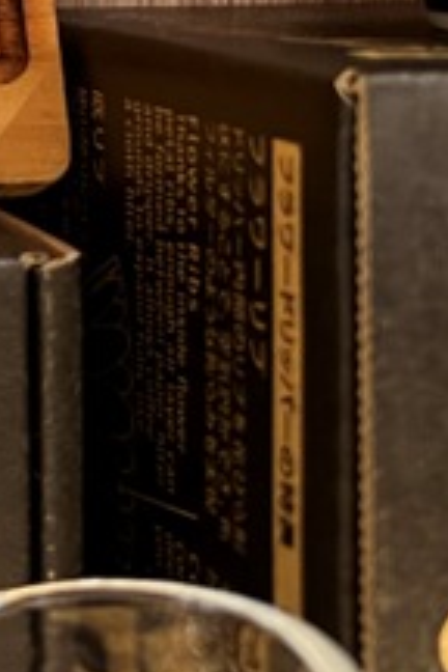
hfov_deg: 11.8
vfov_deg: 19.6
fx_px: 1867
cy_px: -65
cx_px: -541
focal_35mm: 100
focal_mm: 5.7
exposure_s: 1/60
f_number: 1.5
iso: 320
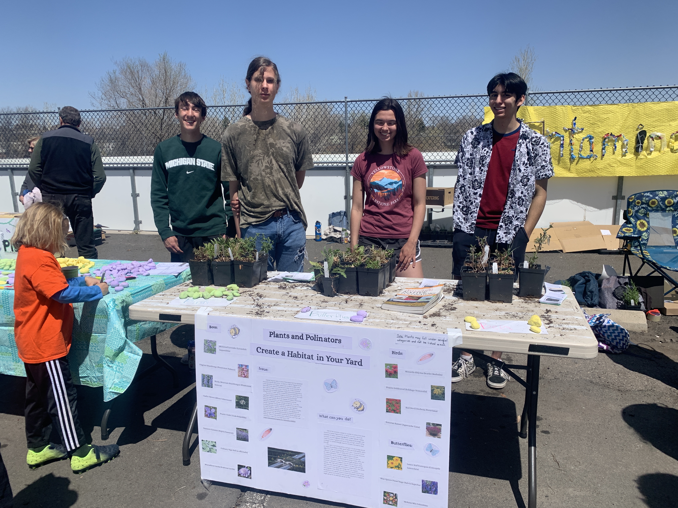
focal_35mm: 26
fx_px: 509
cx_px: 339
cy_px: 254
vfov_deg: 53.1
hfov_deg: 67.3
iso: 25
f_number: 1.8
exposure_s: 1/4098
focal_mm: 4.25
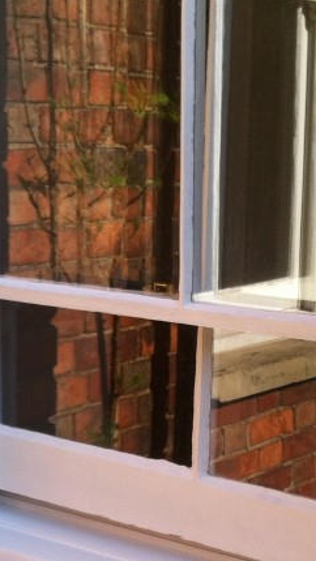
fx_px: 1355
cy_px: 415
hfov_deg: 13.3
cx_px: 193
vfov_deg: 23.2
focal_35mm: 91
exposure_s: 1/290
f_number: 2.8
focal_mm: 3.85
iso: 80
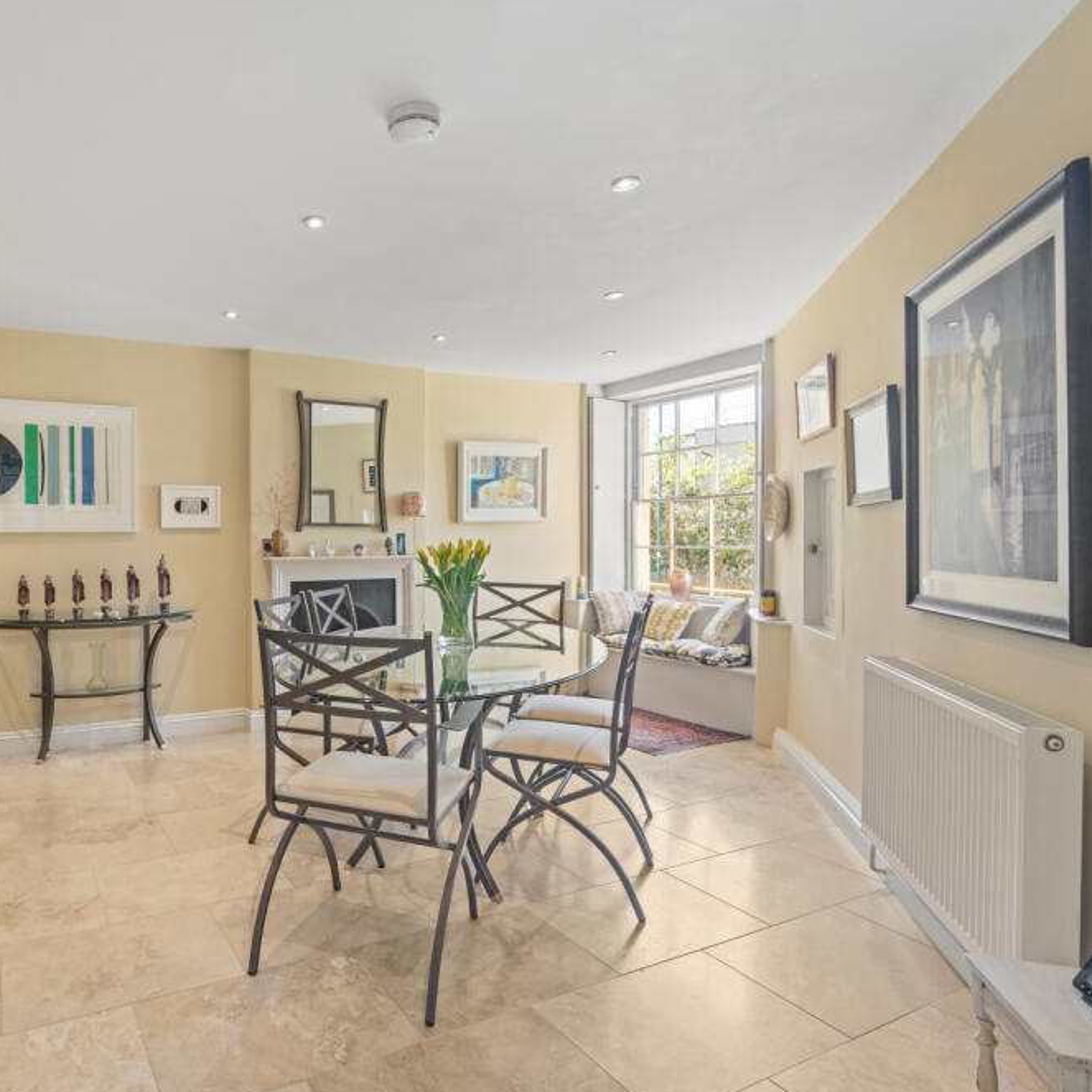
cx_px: 308
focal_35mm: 21
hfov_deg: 68.6
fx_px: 749
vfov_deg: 72.1
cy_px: 558
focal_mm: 16
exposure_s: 2.5
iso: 320
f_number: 9
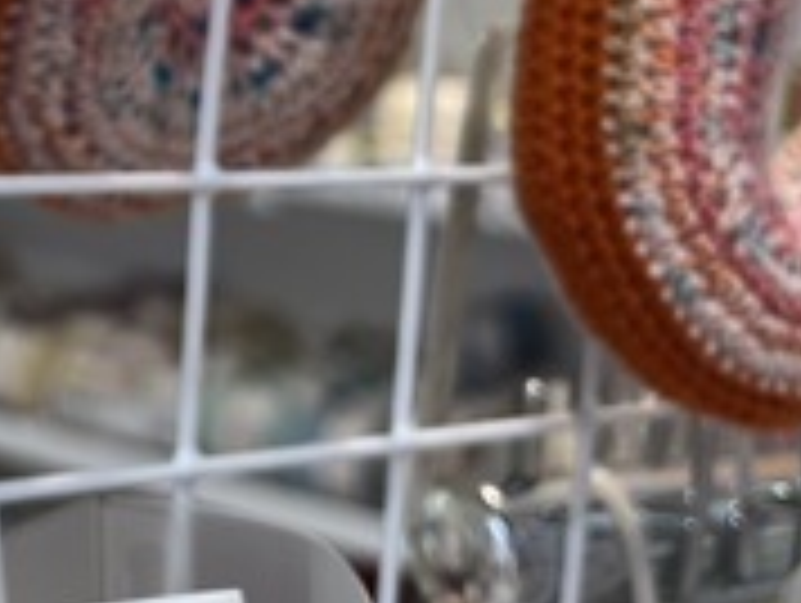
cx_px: -36
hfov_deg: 25.1
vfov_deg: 19.0
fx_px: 1691
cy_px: -133
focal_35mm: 73
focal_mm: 5.1
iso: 50
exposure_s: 1/100
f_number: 1.6
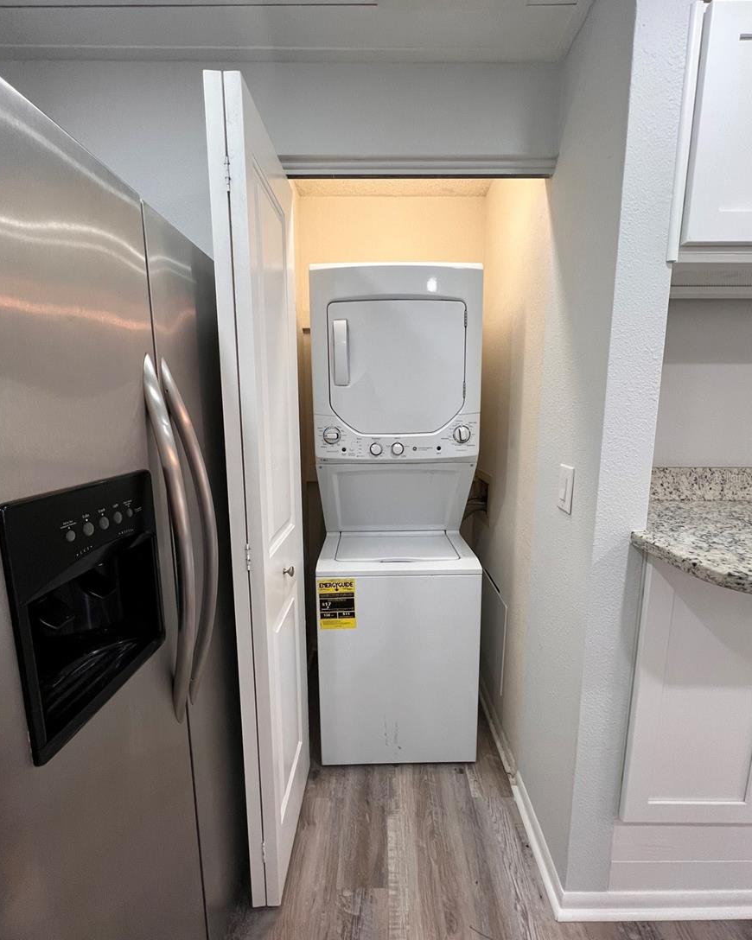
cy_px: 477
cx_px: 380
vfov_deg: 100.7
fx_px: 390
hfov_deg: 88.0
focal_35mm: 14
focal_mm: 1.57
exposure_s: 1/120
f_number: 1.8
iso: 125
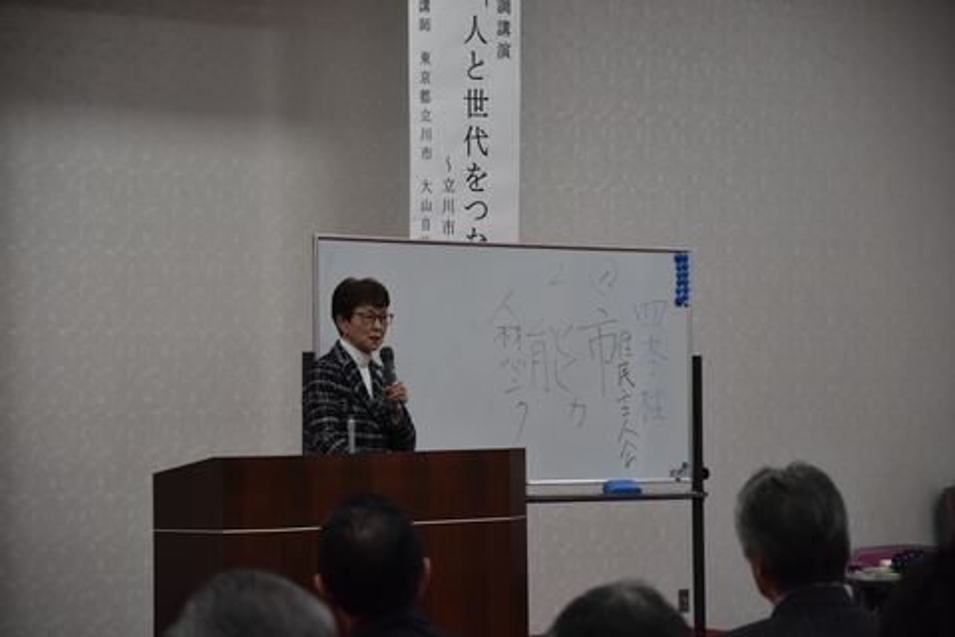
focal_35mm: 120
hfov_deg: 17.1
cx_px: 478
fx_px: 3183
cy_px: 318
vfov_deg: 11.4
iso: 800
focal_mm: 80
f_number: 4
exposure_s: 1/250
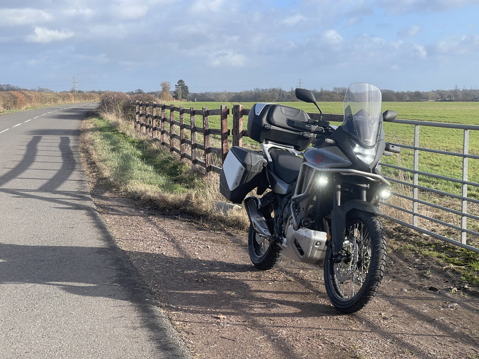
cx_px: 240
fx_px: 886
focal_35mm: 64
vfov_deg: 22.9
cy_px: 180
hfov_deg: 30.3
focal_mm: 7.5
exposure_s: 1/630
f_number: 2.2
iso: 20
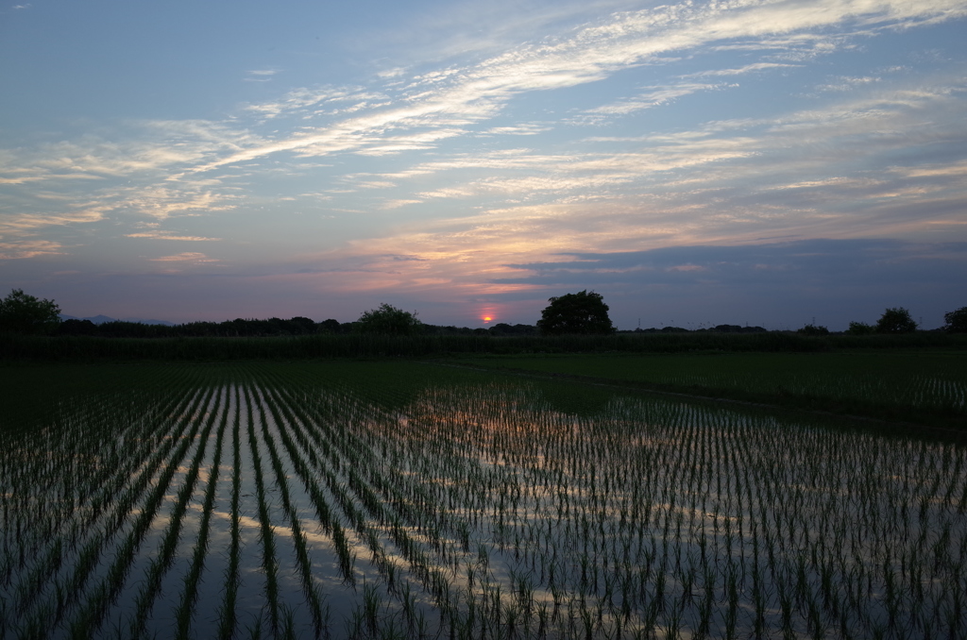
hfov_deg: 65.6
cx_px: 484
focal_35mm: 28
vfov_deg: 46.2
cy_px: 320
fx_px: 750
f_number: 4
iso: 100
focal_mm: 18.3
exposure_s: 1/180
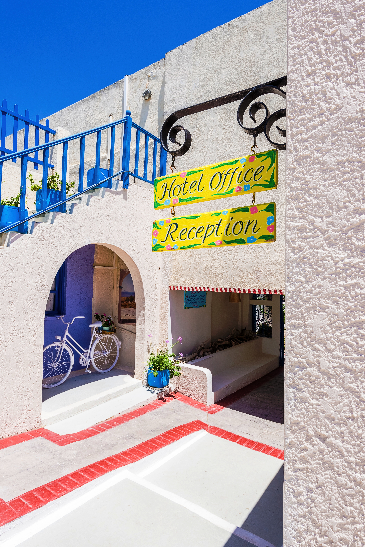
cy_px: 274
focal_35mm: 22
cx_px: 182
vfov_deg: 78.6
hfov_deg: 57.3
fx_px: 334
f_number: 18
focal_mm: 22
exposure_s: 1/80
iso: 200
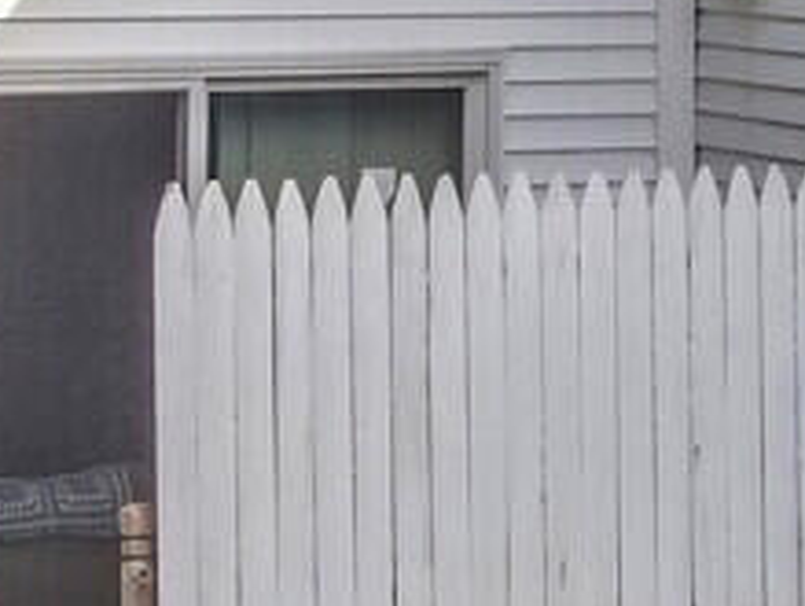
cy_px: 944
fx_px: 4076
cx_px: 1209
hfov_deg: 10.9
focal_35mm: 175
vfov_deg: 8.3
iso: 200
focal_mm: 4.5
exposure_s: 1/400
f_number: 2.8
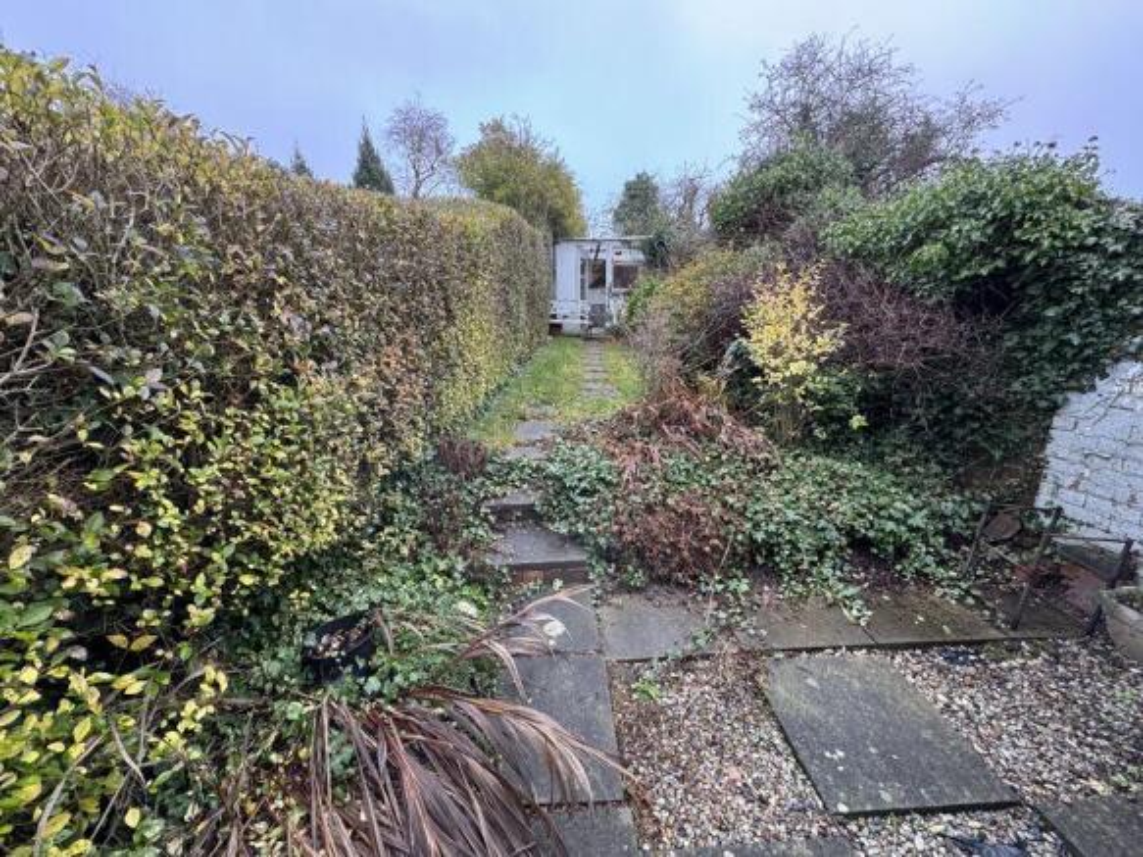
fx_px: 462
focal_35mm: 14
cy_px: 428
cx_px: 572
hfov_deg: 102.1
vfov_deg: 85.7
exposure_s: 1/99
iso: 200
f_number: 2.2
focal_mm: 2.22
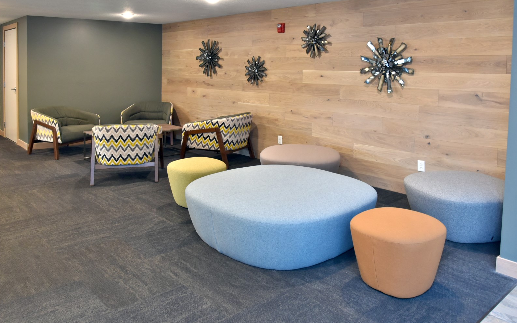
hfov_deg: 66.5
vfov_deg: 44.5
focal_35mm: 28
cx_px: 258
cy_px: 157
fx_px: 394
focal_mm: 27
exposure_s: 1/40
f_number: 6.3
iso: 1600
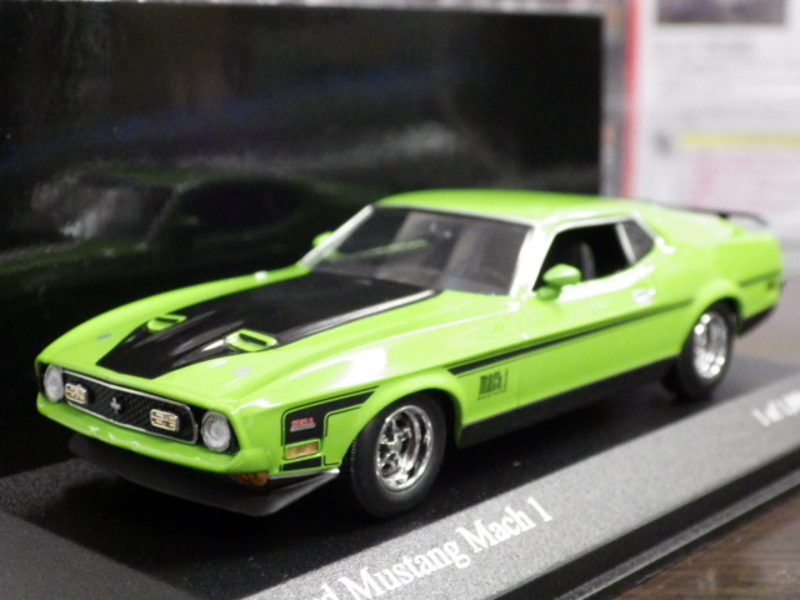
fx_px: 1364
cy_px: 300
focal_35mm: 59
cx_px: 400
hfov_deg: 32.7
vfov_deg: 24.8
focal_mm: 10.7
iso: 1250
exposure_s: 1/25
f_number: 4
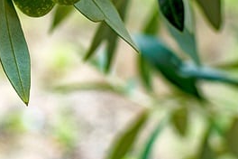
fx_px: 788
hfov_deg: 17.1
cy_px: -8
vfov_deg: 11.4
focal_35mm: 119
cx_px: 49
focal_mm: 35
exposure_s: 1/180
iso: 100
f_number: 4
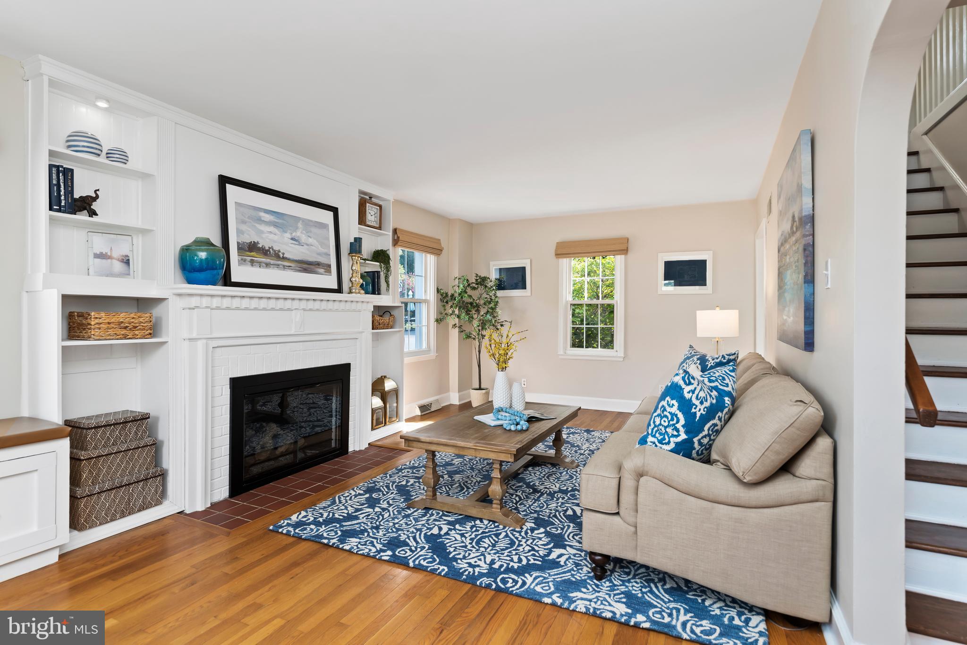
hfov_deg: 93.3
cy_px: 322
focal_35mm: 17
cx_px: 484
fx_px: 457
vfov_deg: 70.5
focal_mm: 17
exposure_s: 1/8
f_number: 6.3
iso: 400
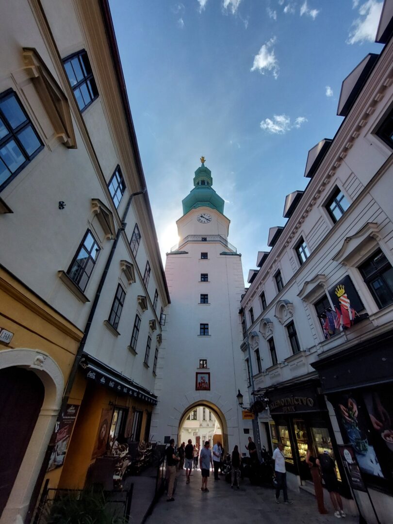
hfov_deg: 89.9
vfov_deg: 106.2
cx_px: 196
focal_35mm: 13
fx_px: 197
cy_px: 262
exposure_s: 1/1383
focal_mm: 1.74
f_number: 2.2
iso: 50
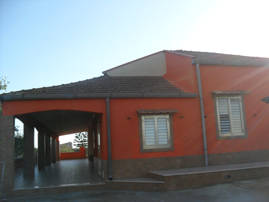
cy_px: 101
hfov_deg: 52.6
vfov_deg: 40.7
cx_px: 134
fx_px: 272
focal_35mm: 35
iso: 80
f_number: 3
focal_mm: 6.3
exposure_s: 1/750
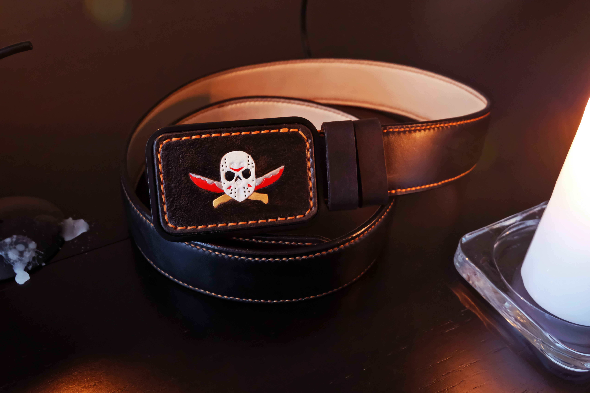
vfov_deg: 43.6
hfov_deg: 61.9
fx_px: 492
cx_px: 295
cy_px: 196
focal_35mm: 30
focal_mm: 20.1
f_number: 4.5
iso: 3200
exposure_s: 1/8
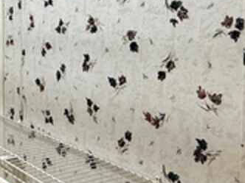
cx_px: -6
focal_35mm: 54
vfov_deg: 26.5
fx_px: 382
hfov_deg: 32.4
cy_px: 37
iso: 200
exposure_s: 1/120
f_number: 2.2
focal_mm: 2.22
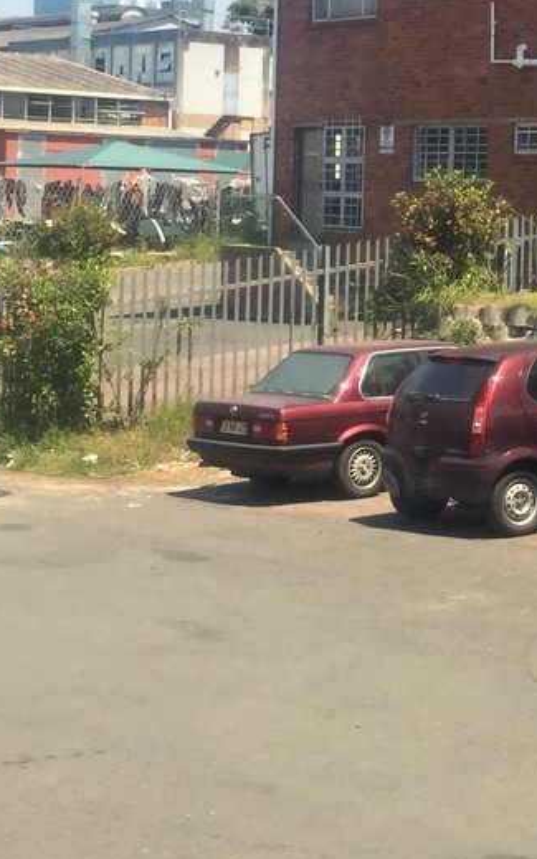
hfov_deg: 16.9
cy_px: 183
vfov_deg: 28.4
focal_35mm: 71
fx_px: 1663
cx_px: 758
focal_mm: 4.15
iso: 32
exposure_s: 1/1464
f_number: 2.2
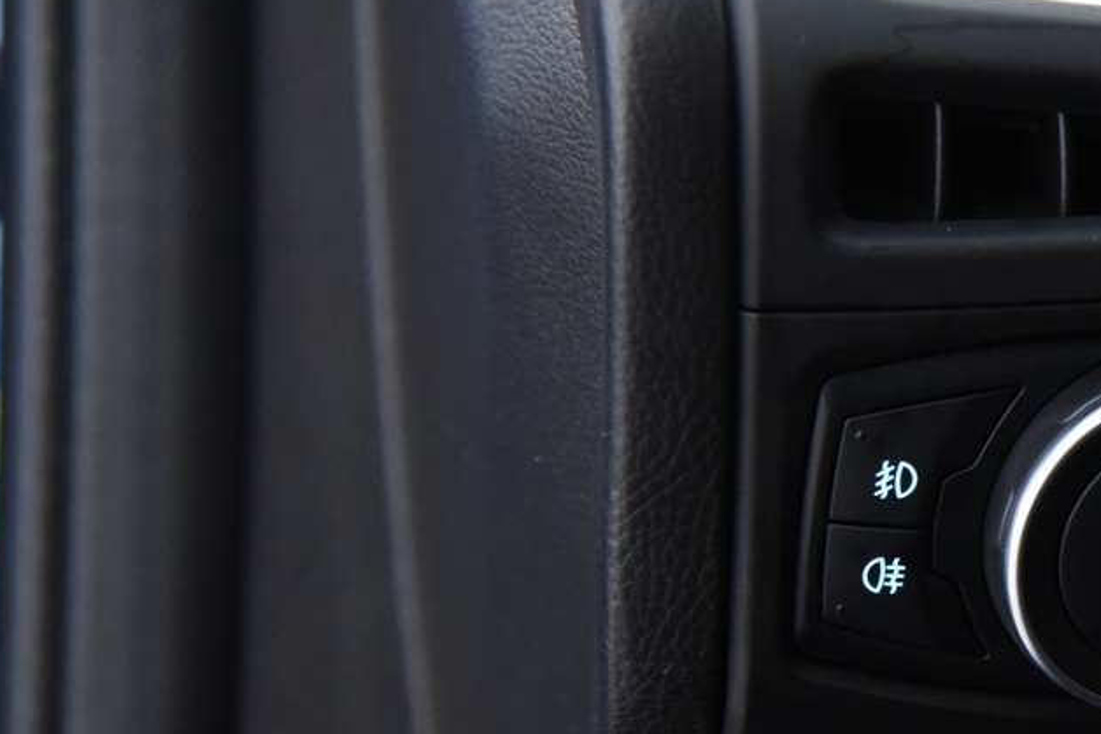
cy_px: 533
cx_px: 1213
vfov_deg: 10.2
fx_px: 4099
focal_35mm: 134
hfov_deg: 14.9
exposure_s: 1/15
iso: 4000
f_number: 4
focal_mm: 52
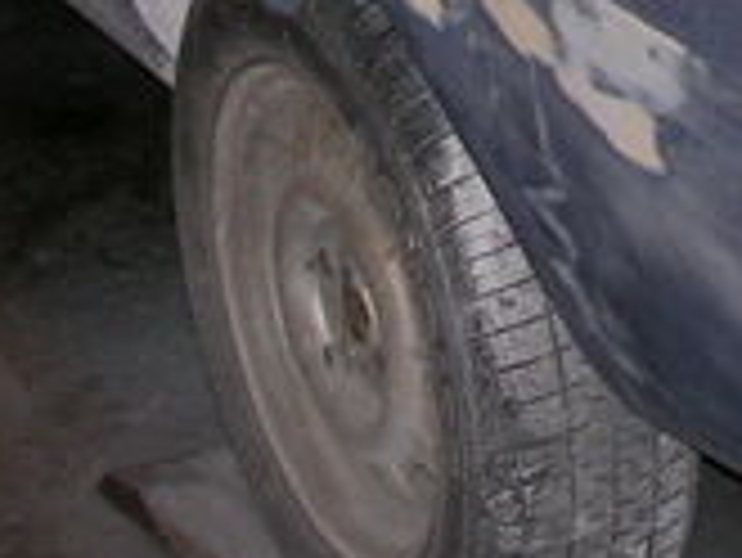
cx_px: 751
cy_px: -367
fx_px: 3153
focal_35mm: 147
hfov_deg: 13.2
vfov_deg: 9.7
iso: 118
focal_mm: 6.3
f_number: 3.3
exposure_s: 1/30
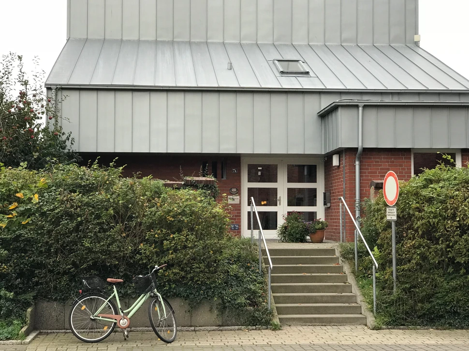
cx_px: 234
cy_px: 176
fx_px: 772
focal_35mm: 57
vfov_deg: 25.6
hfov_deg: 33.8
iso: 20
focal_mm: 6.6
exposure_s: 1/50
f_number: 2.8
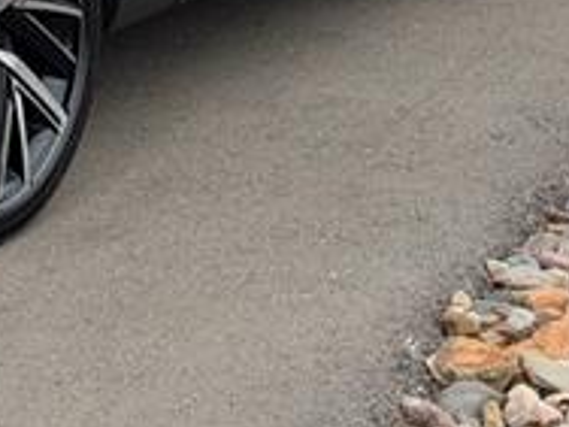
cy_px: -239
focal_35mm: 163
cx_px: -191
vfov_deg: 8.9
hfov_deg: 11.8
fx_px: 2679
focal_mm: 6.76
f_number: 1.78
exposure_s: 1/1931
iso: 64
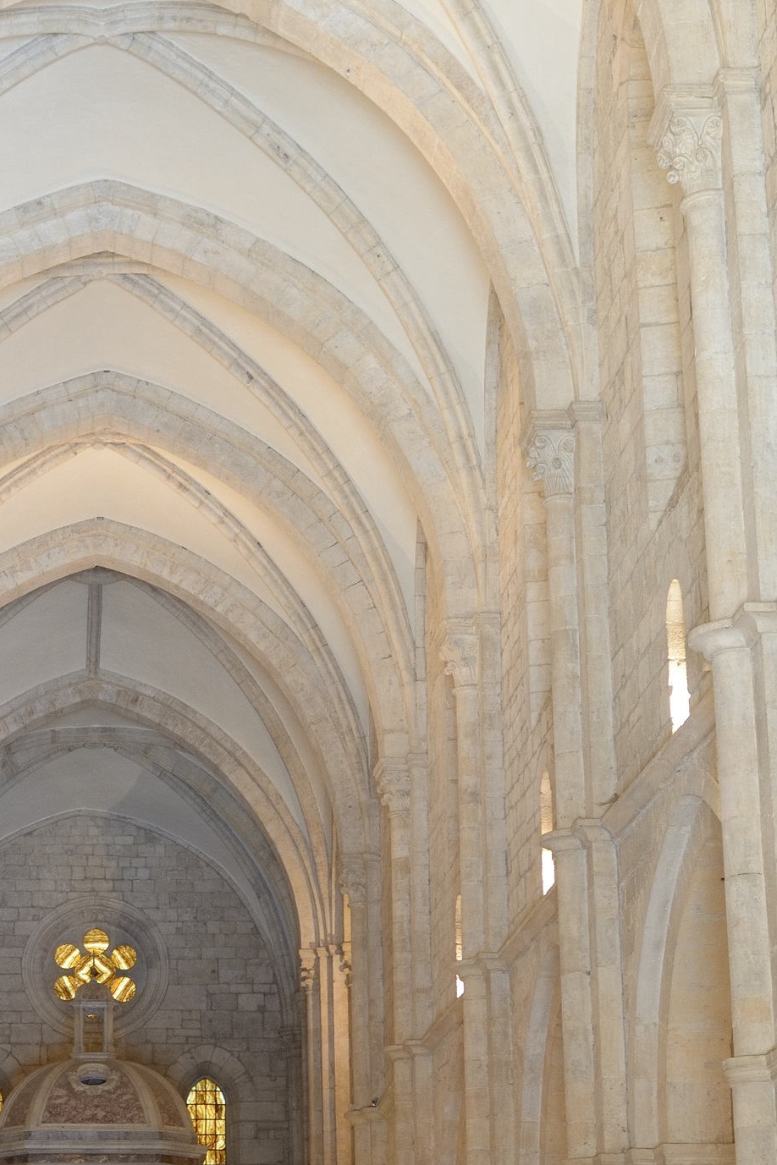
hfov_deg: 21.9
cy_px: 729
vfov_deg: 32.7
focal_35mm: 61
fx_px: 1975
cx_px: 124
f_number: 6.3
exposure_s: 1/30
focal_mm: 35
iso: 2500
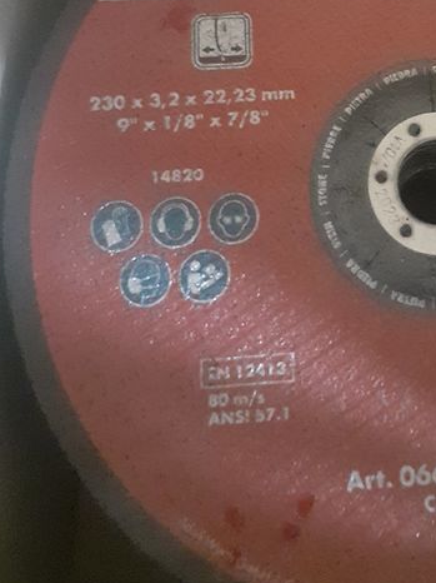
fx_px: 975
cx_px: 429
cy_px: 25
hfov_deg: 24.2
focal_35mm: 58
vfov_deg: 31.2
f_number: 1.9
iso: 1250
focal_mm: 3.6
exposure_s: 1/14
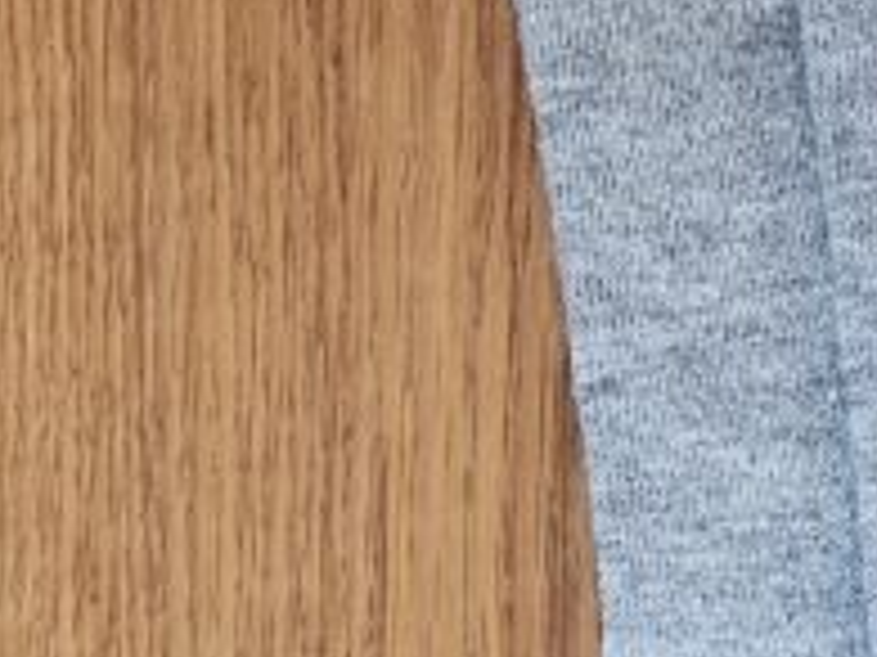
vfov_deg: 22.9
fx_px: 1595
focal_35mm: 63
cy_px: 549
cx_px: 810
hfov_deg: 29.3
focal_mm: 5
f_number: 1.8
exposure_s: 1/25
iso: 500
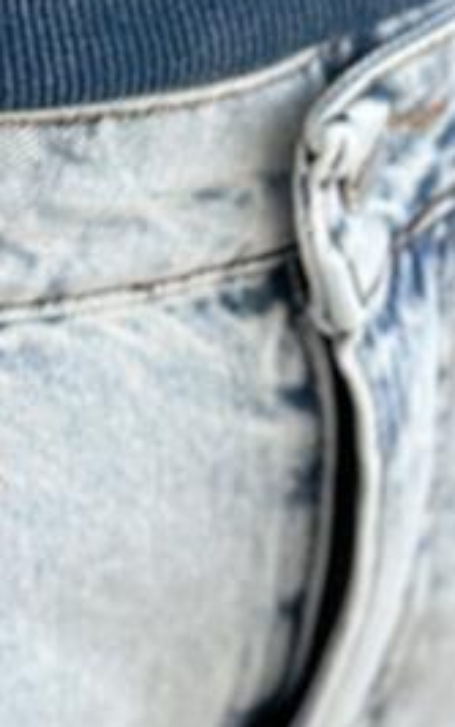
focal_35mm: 263
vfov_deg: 7.6
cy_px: -809
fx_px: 5215
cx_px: 10
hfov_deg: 5.0
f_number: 1.78
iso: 80
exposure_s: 1/395
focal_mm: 6.86
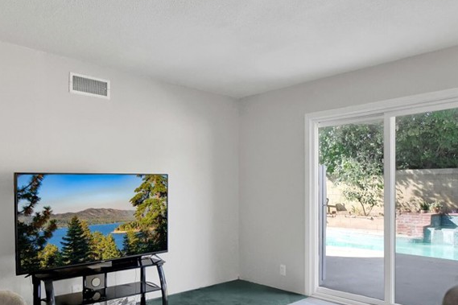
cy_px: 173
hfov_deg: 67.3
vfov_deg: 47.8
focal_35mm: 27
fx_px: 343
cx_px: 242
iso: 1250
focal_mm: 10
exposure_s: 1/250
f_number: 8
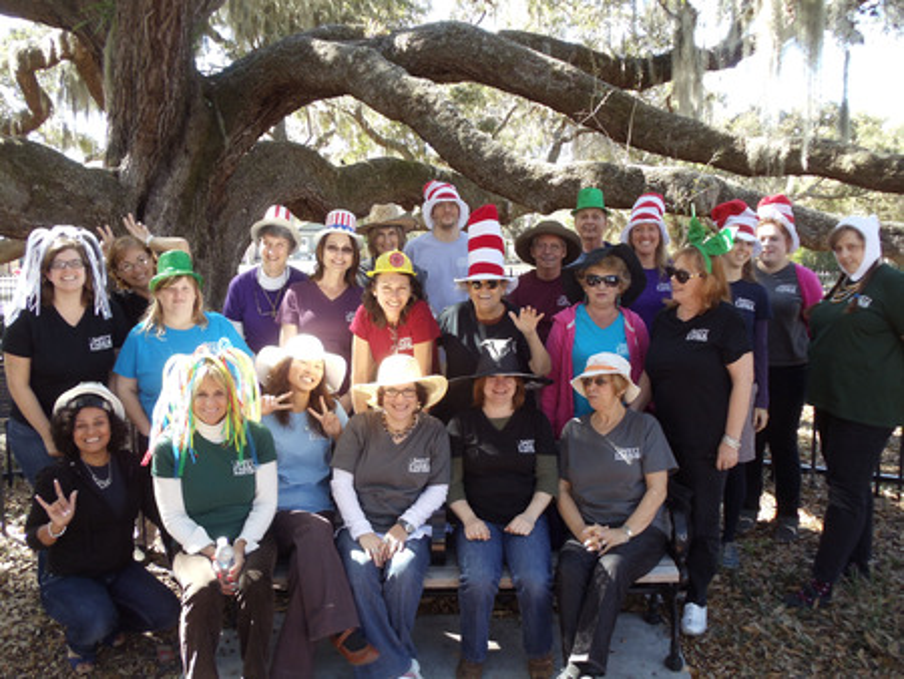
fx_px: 1150
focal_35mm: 44
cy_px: 340
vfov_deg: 32.9
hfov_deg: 42.9
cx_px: 452
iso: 100
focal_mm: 6
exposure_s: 1/80
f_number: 3.5
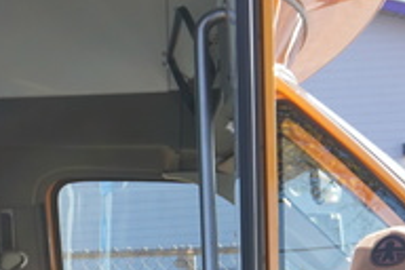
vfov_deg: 7.2
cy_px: 545
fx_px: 2066
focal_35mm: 184
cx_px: 4
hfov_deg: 11.1
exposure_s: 1/125
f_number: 5
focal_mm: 23
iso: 100
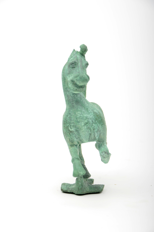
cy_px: 116
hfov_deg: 4.6
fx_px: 1934
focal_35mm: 300
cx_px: 77
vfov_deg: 6.9
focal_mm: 200
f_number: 13
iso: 100
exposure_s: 1/250
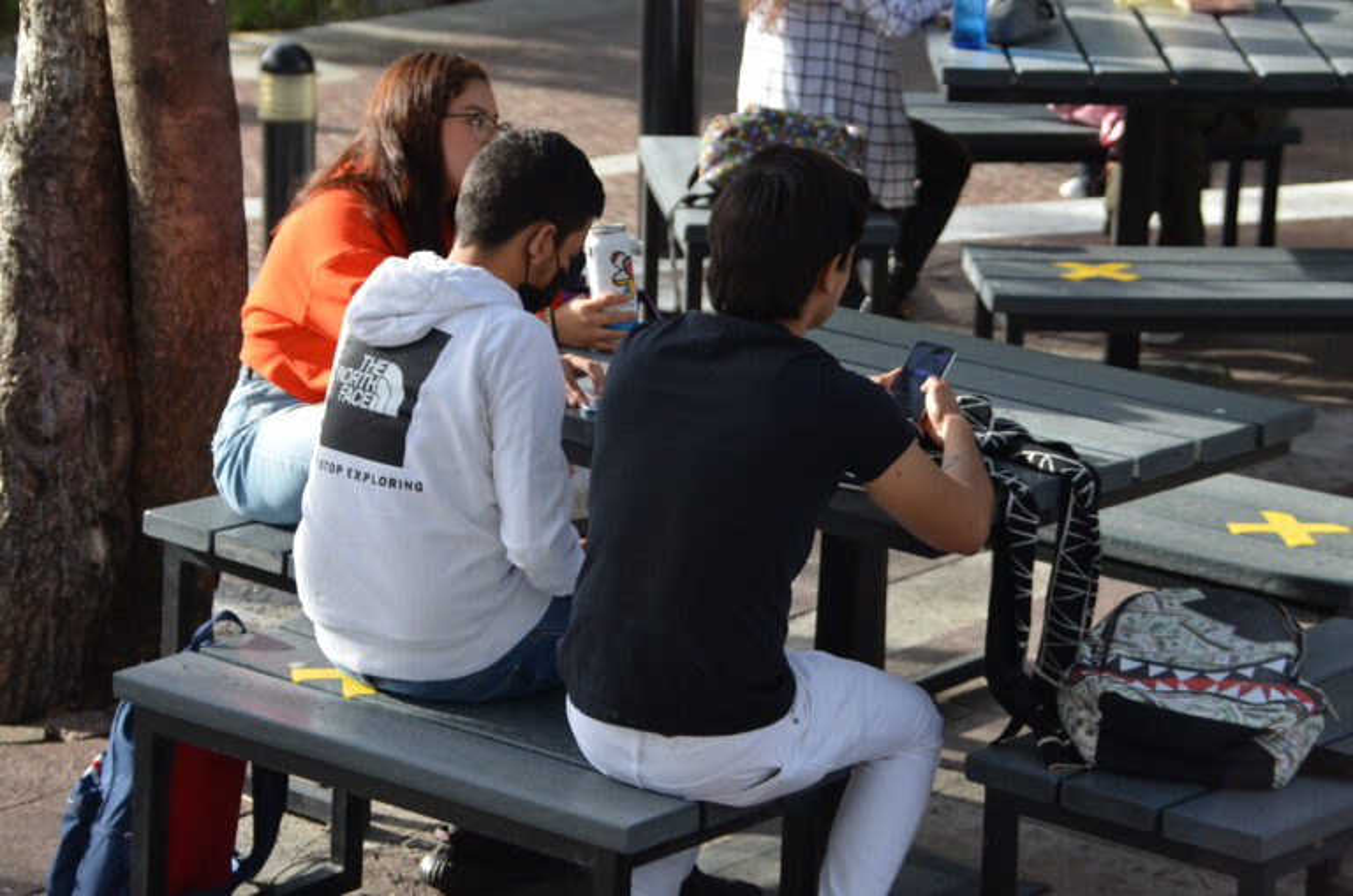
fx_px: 4614
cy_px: 448
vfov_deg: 11.1
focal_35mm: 123
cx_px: 676
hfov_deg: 16.7
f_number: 5.6
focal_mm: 82
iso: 400
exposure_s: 1/400
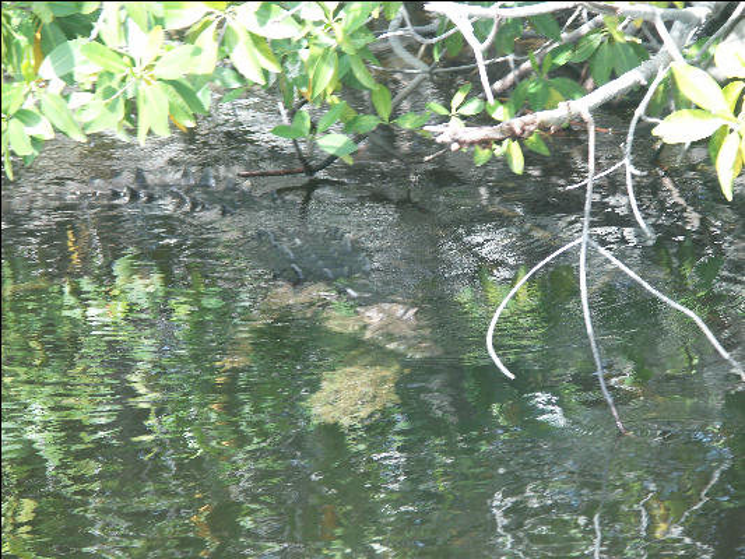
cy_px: 280
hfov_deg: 10.4
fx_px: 4090
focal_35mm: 190
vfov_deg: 7.8
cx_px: 372
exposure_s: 1/200
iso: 100
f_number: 3.5
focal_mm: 47.98
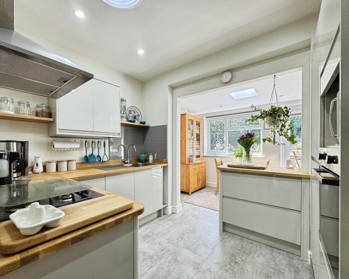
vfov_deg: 84.1
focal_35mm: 15
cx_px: 160
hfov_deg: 96.6
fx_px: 155
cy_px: 142
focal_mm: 2.22
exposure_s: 1/100
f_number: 2.2
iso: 80
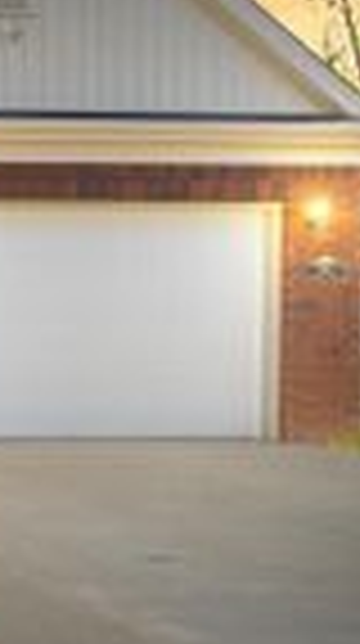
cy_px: 354
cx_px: -454
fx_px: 937
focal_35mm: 55
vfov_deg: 37.9
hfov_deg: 15.1
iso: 400
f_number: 8
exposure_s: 1/500
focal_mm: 10
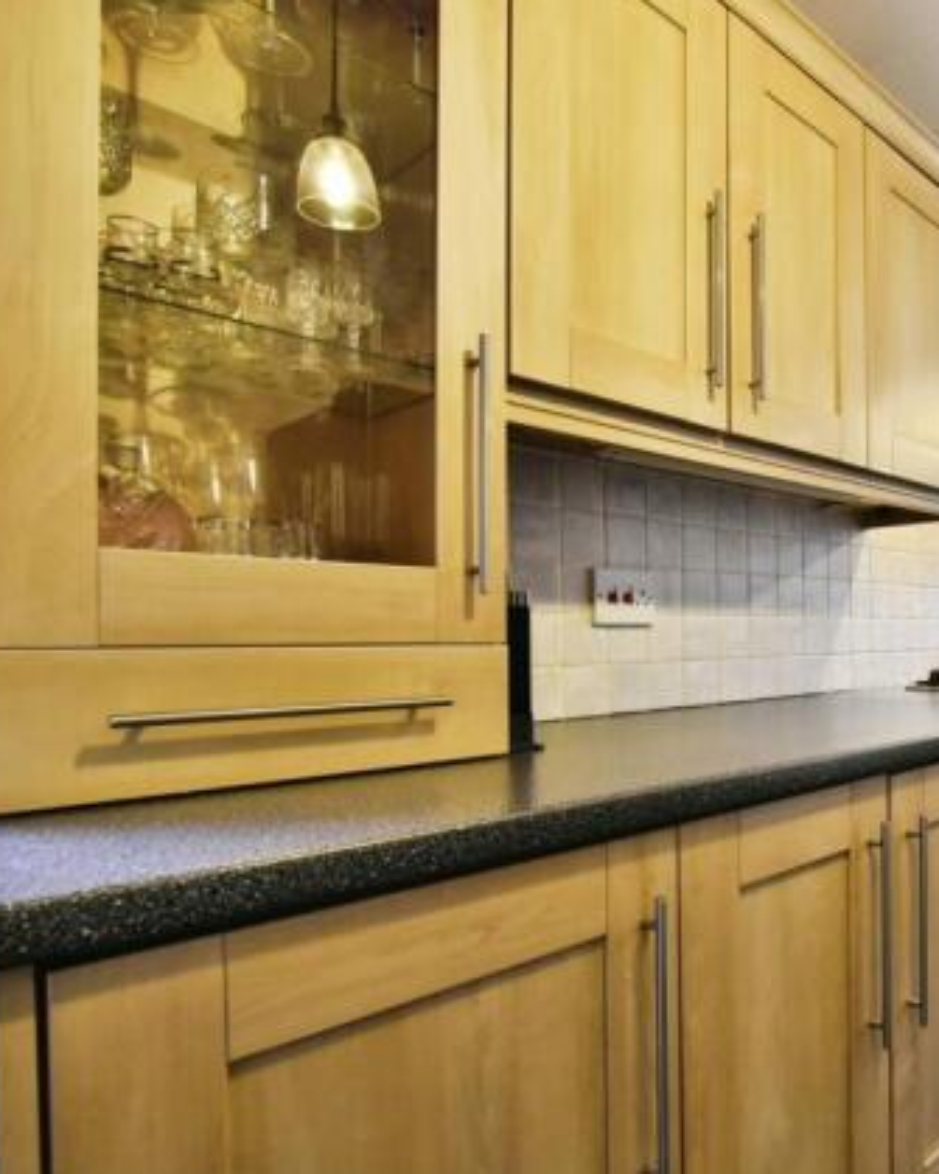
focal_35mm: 22
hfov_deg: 55.3
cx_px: 835
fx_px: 765
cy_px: 604
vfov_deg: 75.0
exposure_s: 1/8
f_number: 8
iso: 1600
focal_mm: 10
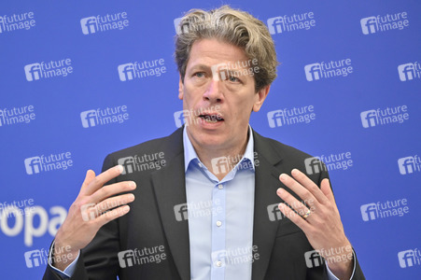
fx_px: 2337
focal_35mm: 200
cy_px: 140
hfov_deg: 10.3
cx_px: 210
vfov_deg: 6.9
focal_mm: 200
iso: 2000
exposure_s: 1/320
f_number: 2.8
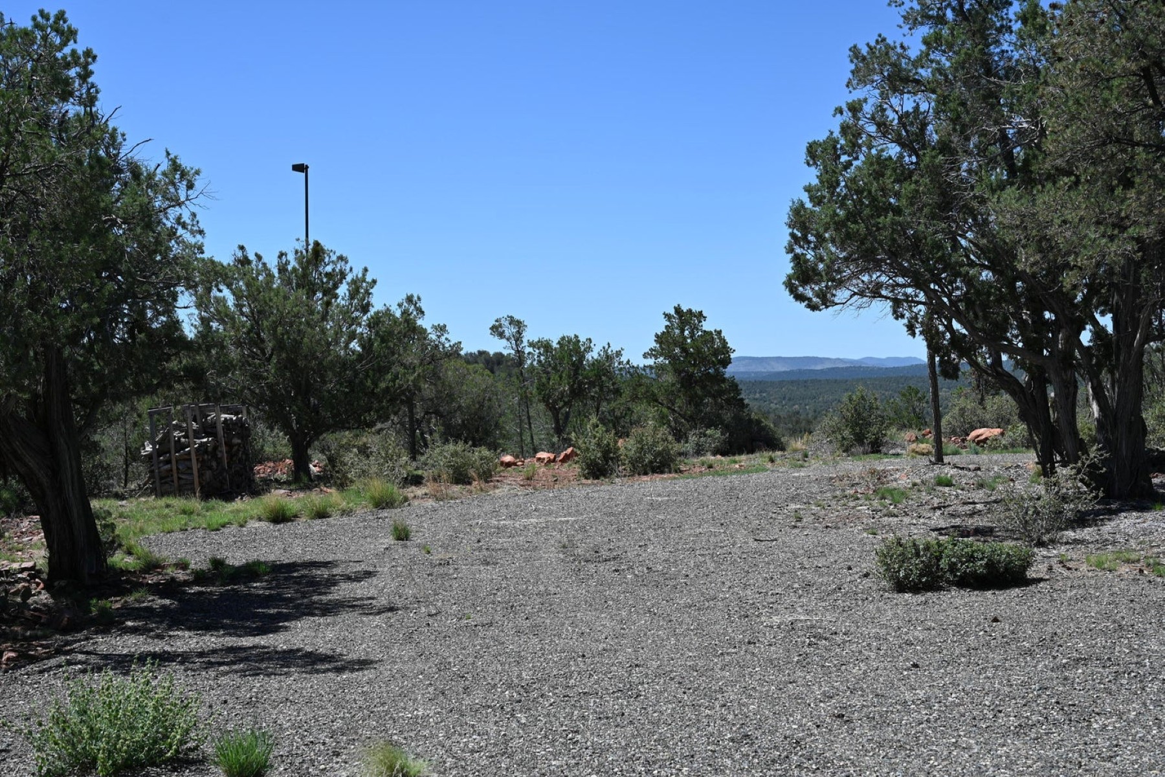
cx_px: 582
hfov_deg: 40.3
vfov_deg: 27.5
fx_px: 1586
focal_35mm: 49
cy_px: 388
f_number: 7.1
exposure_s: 1/400
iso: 100
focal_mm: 49
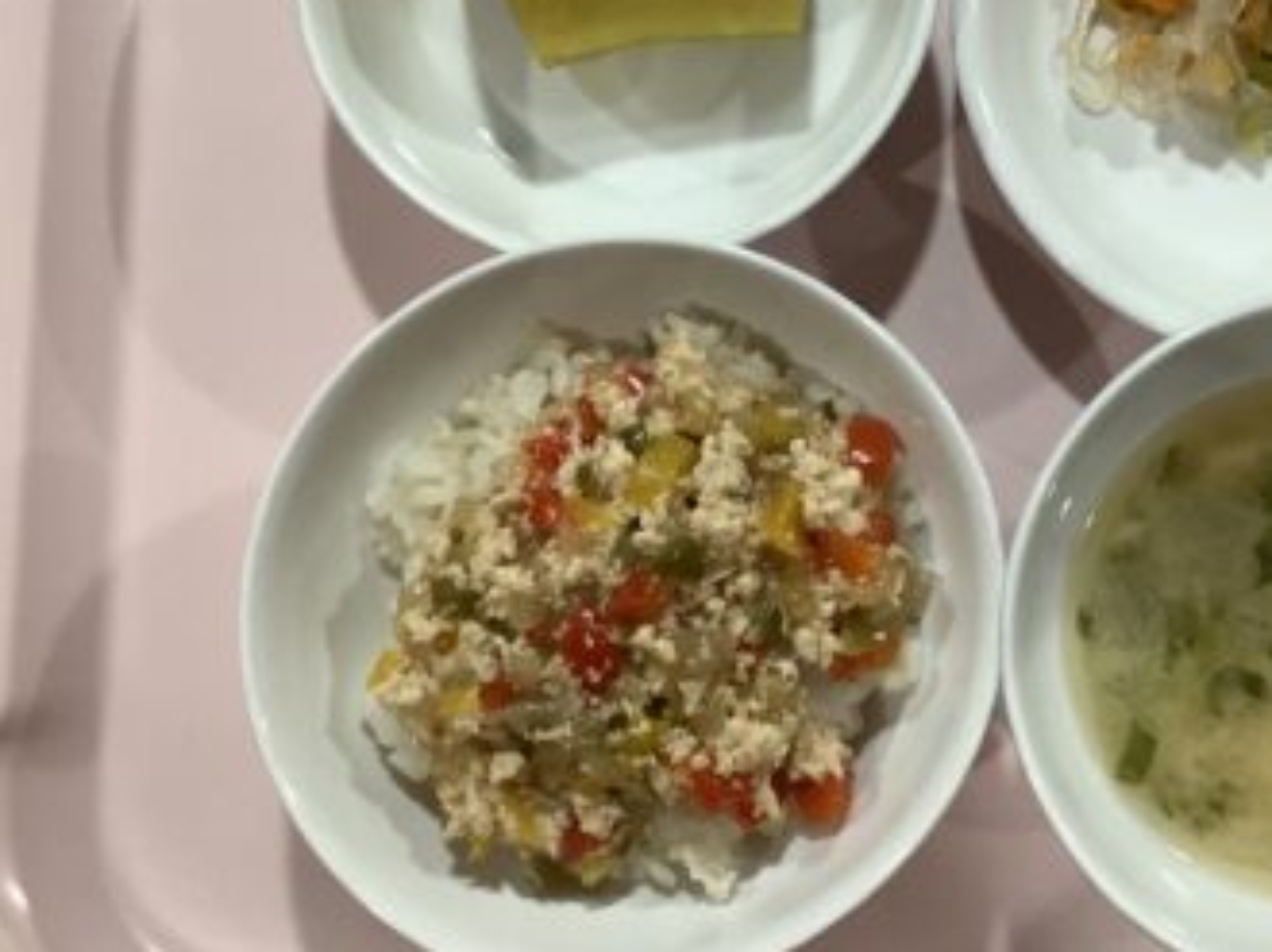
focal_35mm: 47
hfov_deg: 39.5
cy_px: 326
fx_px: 1726
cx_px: 929
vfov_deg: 30.6
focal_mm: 3.3
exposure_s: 1/60
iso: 160
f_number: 2.4
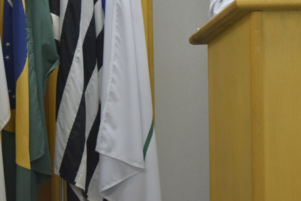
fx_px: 1197
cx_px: 216
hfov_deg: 14.3
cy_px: -9
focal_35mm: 143
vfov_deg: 9.5
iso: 1400
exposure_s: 1/125
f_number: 5
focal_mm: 45
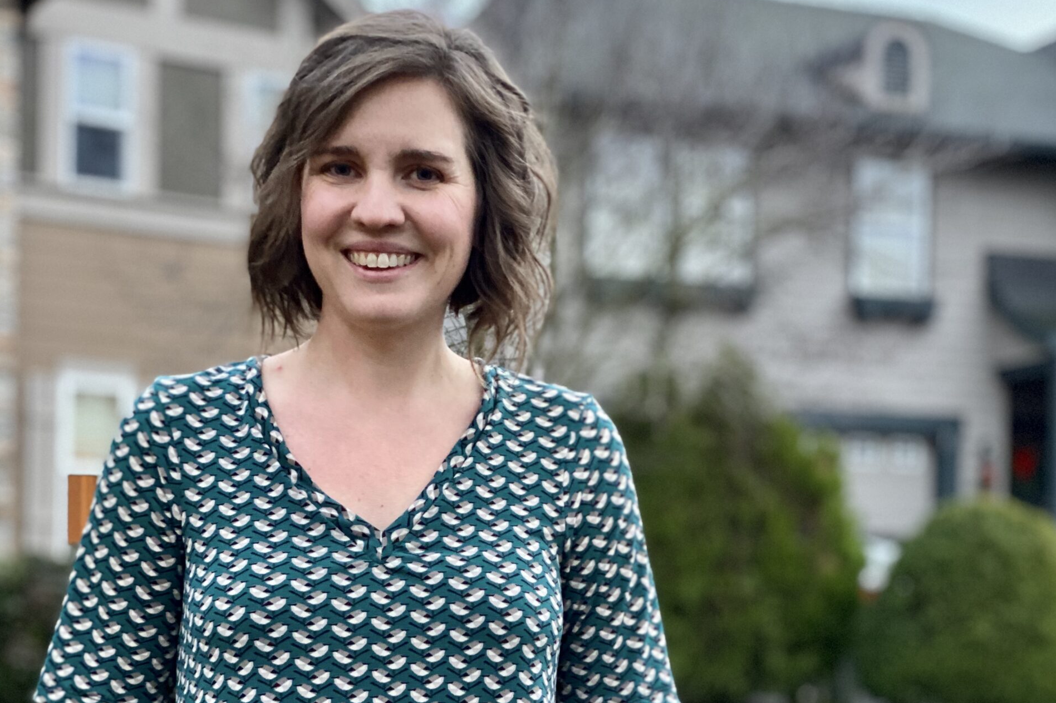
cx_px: 532
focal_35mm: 73
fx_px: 2141
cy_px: 601
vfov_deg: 18.4
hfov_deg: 27.7
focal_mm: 6
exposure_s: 1/30
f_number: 2
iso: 400
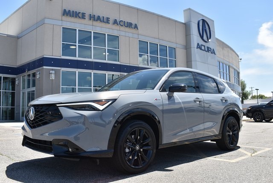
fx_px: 250
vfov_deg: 40.0
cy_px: 92
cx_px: 136
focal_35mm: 33
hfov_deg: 57.2
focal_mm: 22
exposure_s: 1/320
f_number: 9
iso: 100
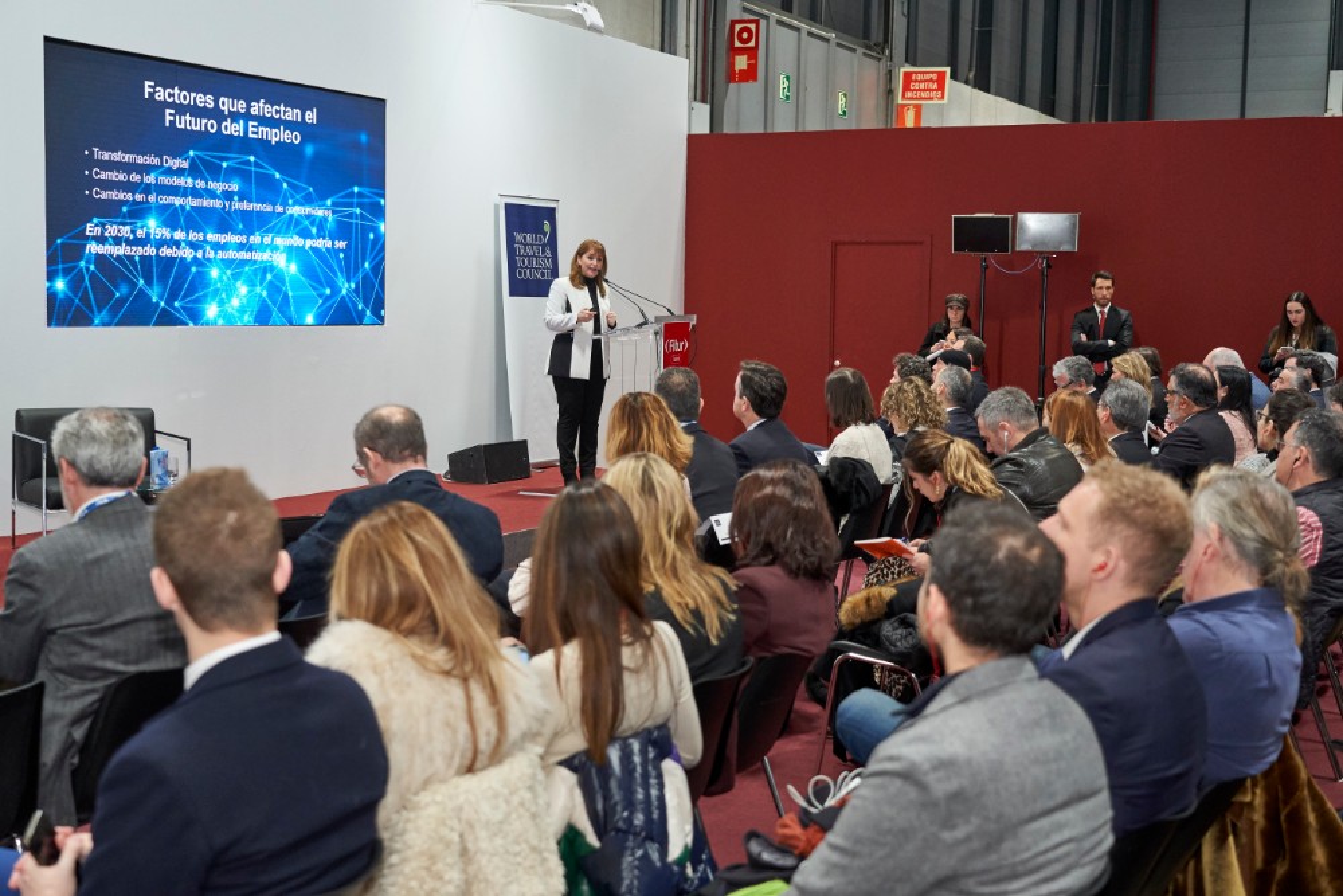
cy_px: 448
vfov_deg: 29.9
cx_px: 672
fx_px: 1679
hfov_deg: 43.6
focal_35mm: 45
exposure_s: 1/200
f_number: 4
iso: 3200
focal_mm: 45
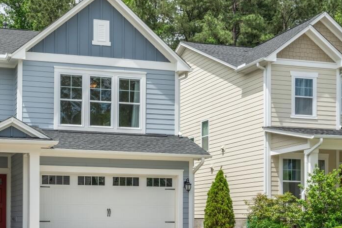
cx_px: 46
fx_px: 561
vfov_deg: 23.0
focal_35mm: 59
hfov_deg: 32.5
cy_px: 140
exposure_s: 1/500
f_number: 9
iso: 320
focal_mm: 32
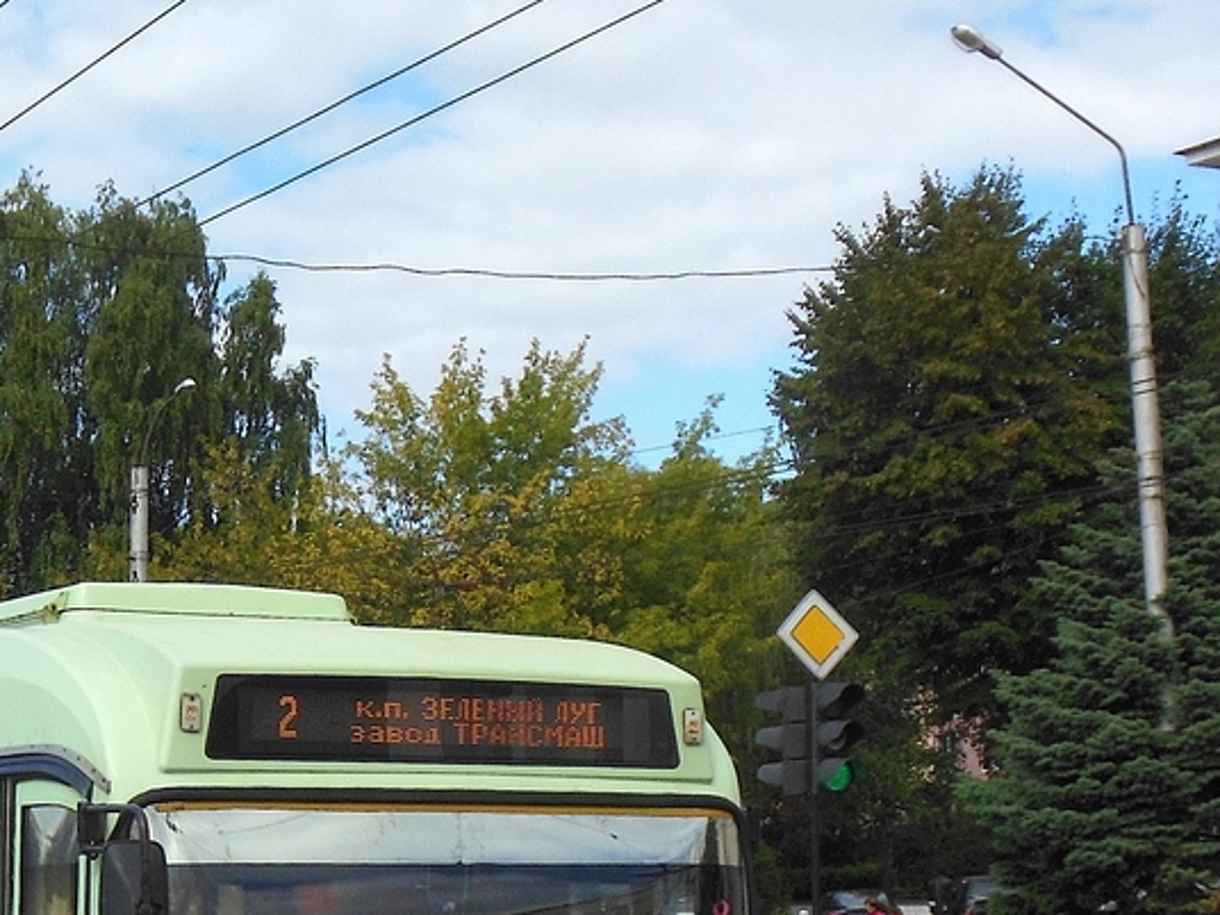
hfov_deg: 29.3
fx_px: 2220
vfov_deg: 23.0
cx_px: 100
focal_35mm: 63
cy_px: 724
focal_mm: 6
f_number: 3.5
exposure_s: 1/1500
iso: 125
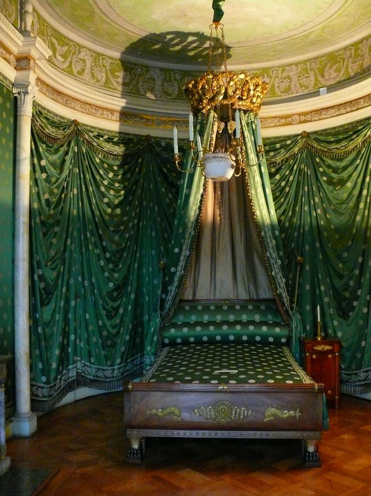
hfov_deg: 40.7
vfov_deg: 52.6
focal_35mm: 35
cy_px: 248
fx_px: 500
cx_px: 186
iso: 800
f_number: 2.8
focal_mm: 7.4
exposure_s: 1/13
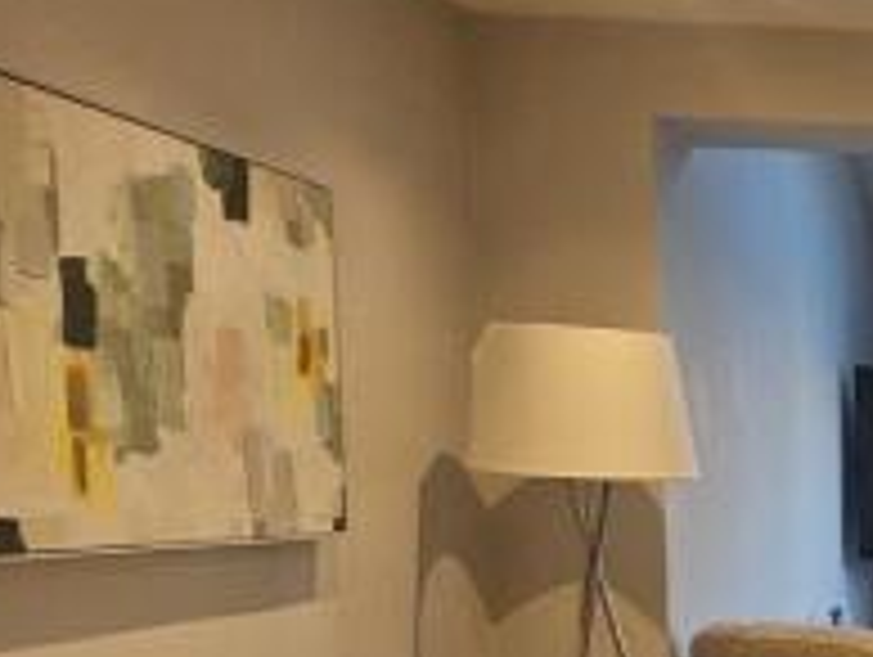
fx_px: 1742
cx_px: 1213
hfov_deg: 23.8
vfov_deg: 20.3
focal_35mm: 69
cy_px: 736
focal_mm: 5.4
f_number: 1.8
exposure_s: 1/100
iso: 100
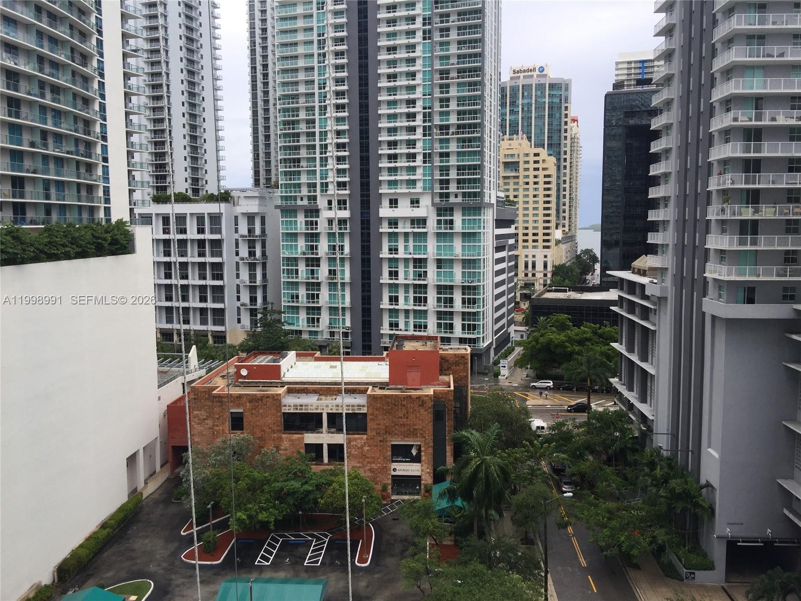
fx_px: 671
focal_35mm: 29
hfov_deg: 61.7
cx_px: 400
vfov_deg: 48.2
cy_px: 300
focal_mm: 4.15
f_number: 2.2
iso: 32
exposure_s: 1/581
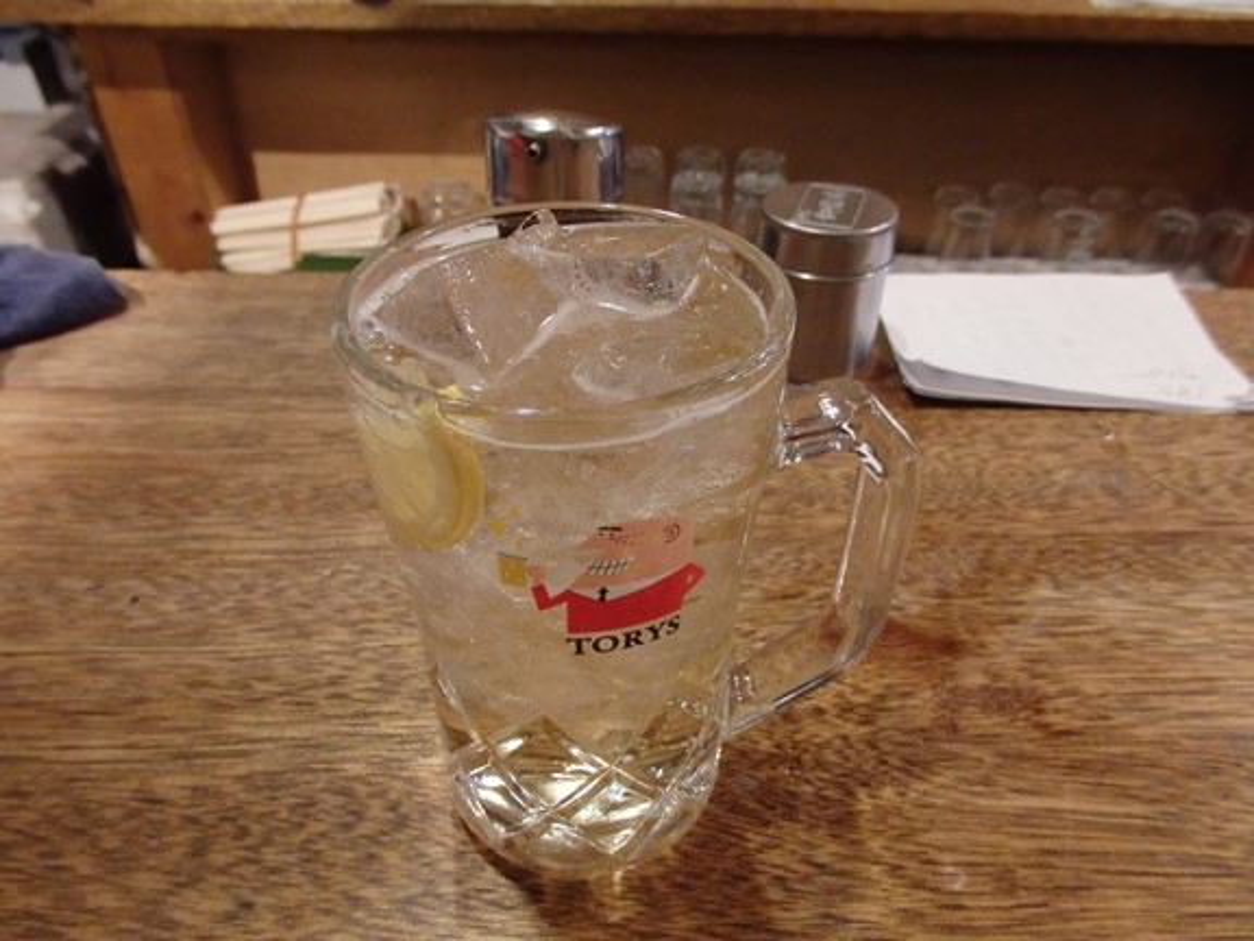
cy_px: 470
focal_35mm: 25
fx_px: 906
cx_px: 627
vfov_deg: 54.9
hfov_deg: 69.4
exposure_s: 1/25
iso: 800
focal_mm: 4.5
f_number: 3
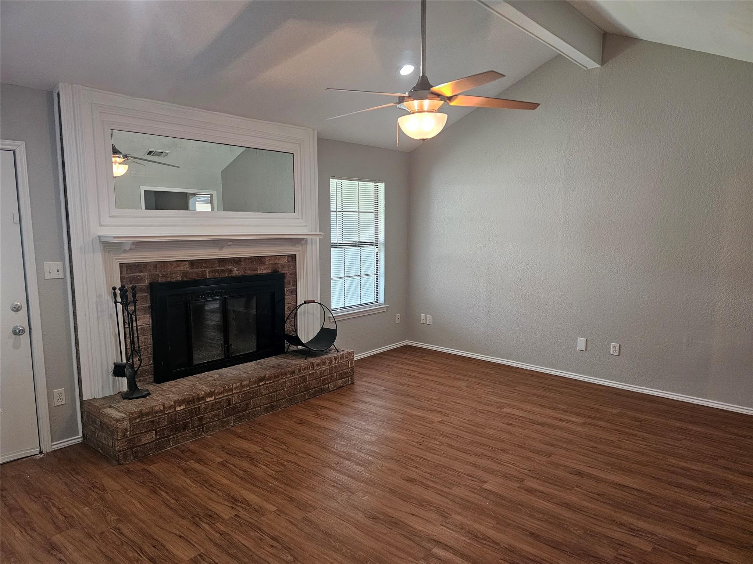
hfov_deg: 73.9
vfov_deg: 58.9
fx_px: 500
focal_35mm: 23
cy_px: 282
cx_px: 376
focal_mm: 6.3
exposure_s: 1/120
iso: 400
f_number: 1.7
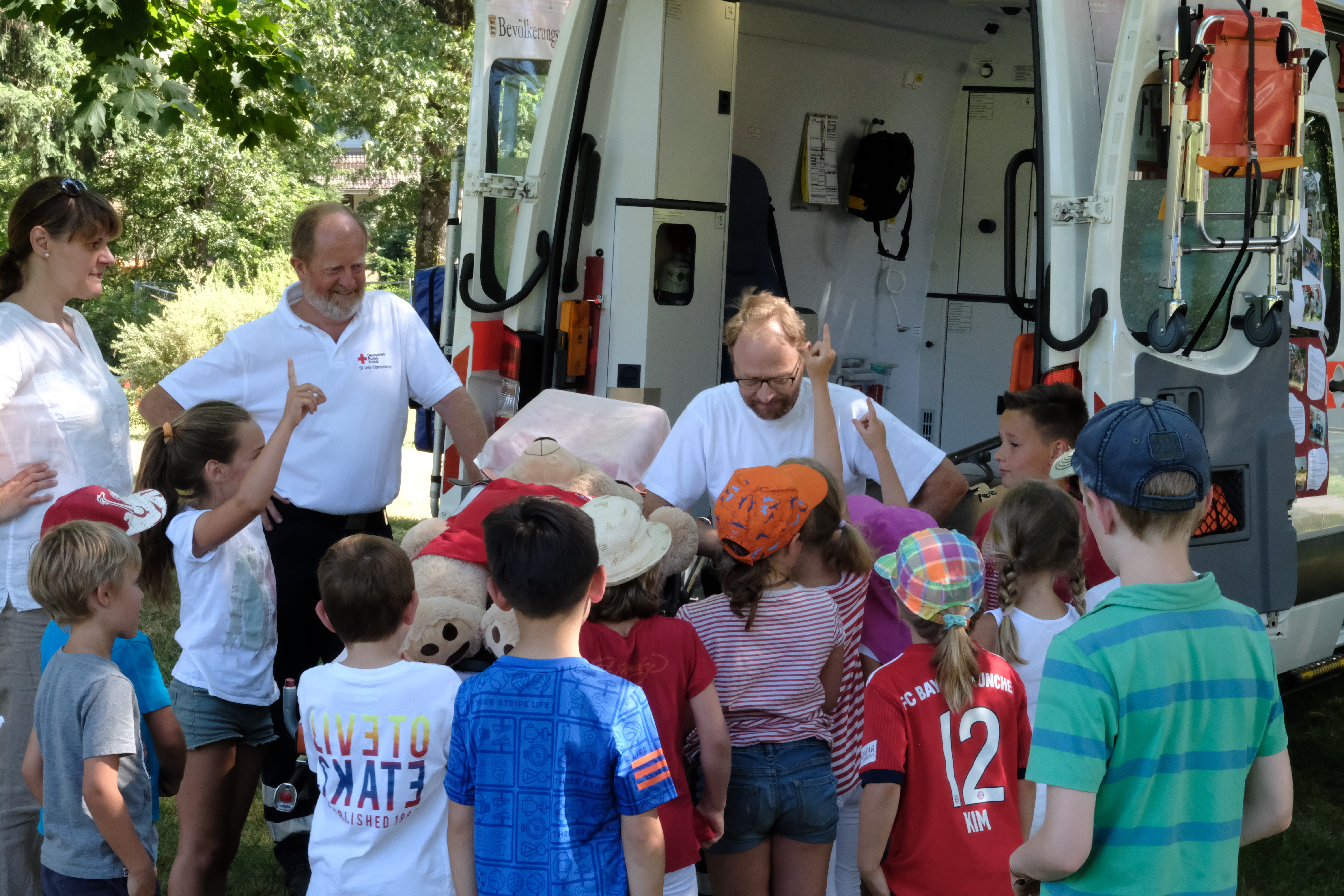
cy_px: 448
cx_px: 672
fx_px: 2800
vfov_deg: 18.2
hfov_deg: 27.0
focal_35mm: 75
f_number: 22
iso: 3200
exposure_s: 1/58
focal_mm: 50
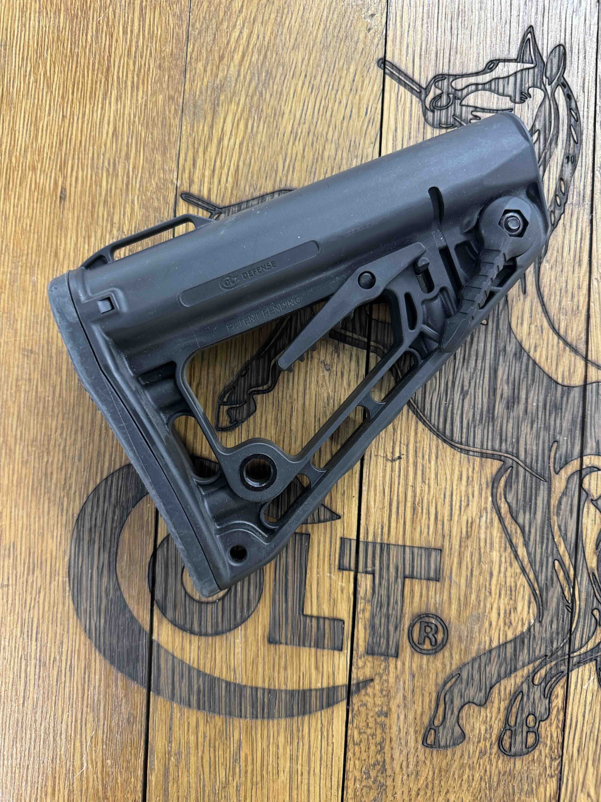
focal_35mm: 24
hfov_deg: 56.8
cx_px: 300
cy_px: 401
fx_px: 556
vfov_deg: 71.6
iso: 320
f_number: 1.78
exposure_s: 1/60
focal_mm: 6.76
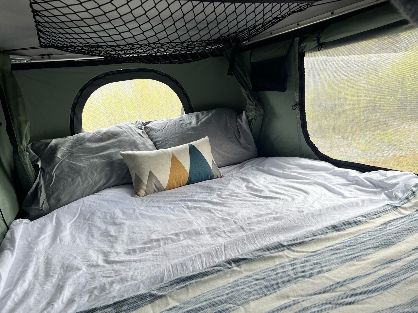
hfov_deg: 67.3
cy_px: 156
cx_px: 209
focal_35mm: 26
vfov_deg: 53.0
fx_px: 314
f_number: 1.5
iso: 50
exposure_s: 1/384
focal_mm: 5.7
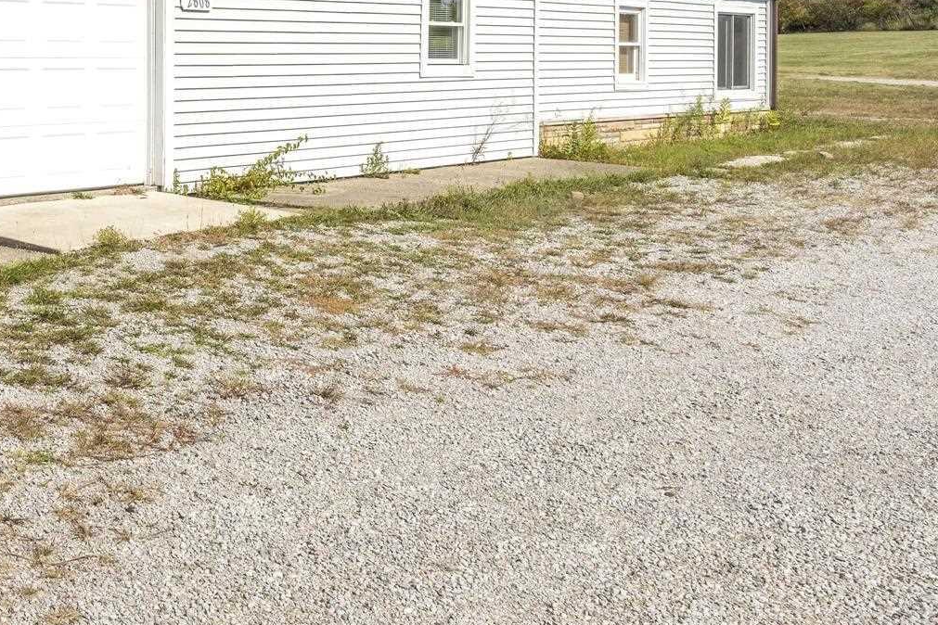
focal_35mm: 47
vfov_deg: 27.6
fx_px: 1225
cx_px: -129
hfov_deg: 35.1
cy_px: 67
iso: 100
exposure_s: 1/400
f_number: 8
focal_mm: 19
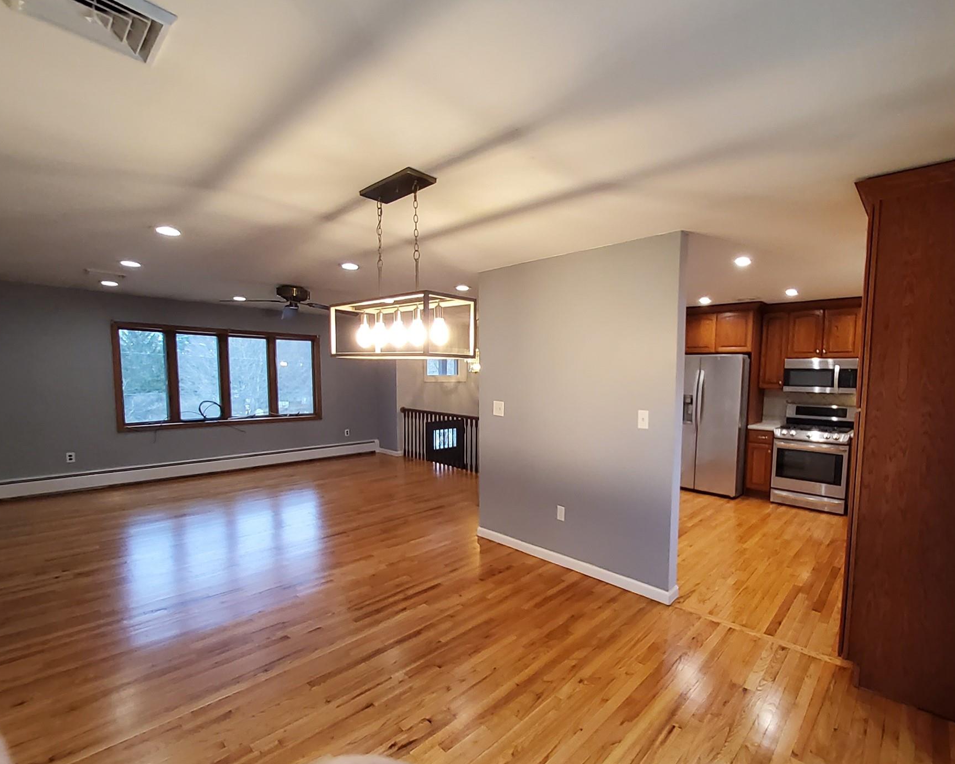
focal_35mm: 15
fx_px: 424
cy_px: 413
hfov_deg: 95.9
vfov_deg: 83.9
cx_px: 556
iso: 200
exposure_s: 1/40
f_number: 2.2
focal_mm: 1.13
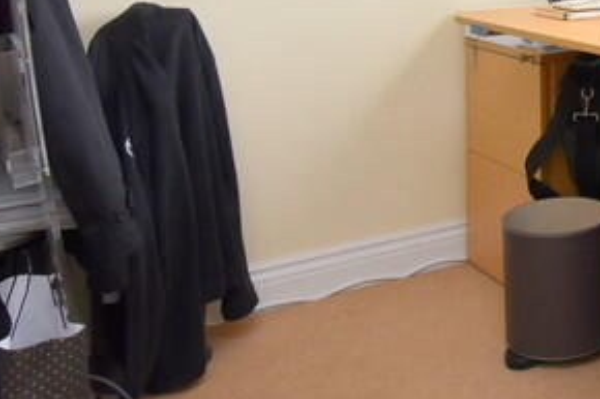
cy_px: -80
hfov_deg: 32.8
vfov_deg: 23.3
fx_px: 883
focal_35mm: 53
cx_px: 662
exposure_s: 1/200
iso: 640
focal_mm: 10
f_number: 5
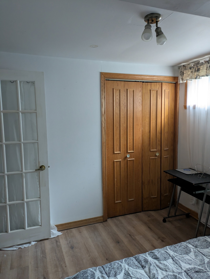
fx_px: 202
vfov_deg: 69.4
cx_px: 105
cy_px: 140
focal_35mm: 25
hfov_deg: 54.9
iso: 285
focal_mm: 5.43
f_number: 1.89
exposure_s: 1/24
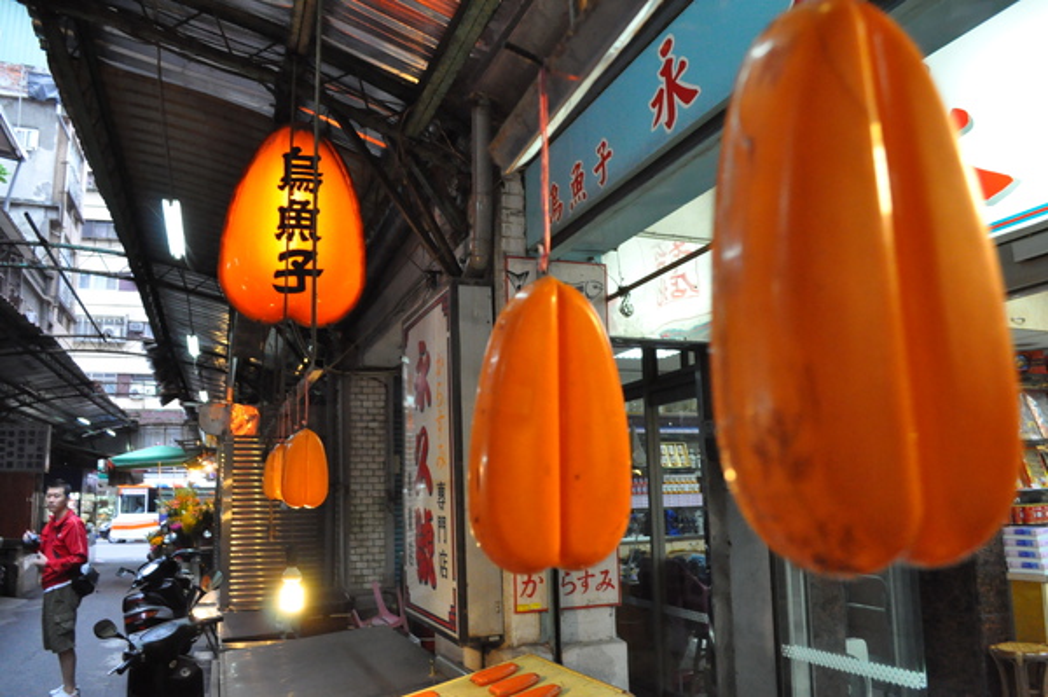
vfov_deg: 47.9
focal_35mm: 27
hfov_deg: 67.4
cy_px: 348
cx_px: 524
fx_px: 785
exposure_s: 1/60
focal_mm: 18
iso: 3200
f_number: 6.7
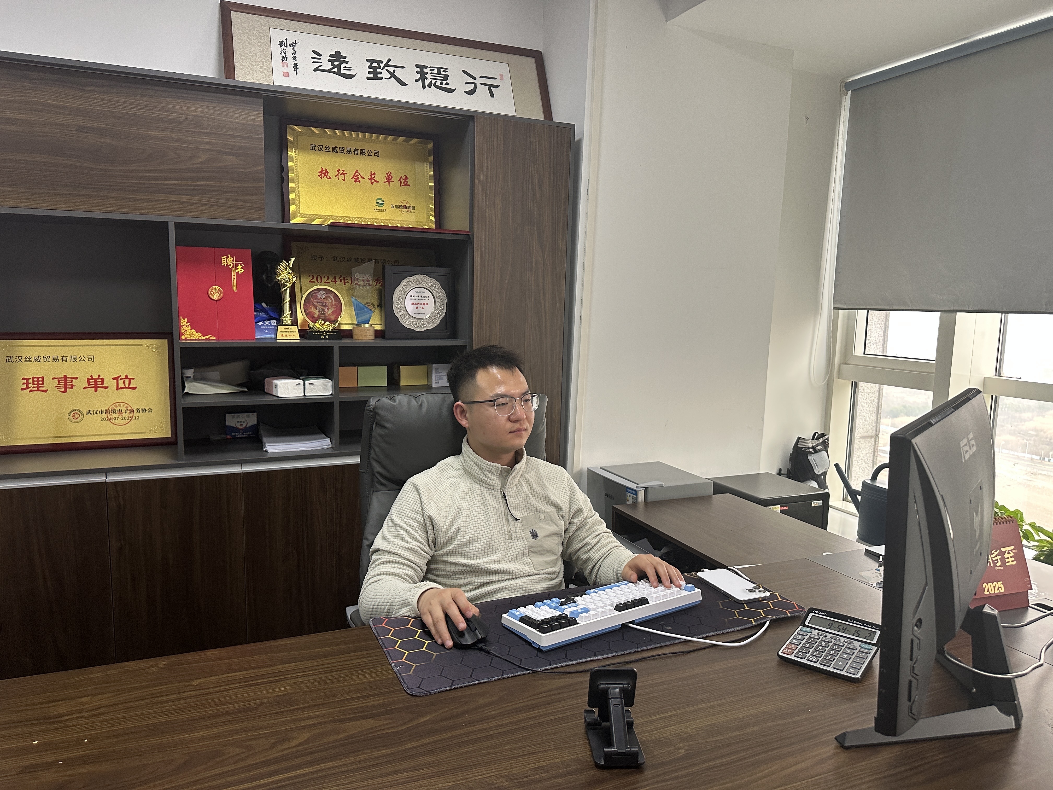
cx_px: 526
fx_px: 730
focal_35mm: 24
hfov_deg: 71.6
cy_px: 395
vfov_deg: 56.8
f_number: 1.78
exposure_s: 1/87
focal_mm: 6.86
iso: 250
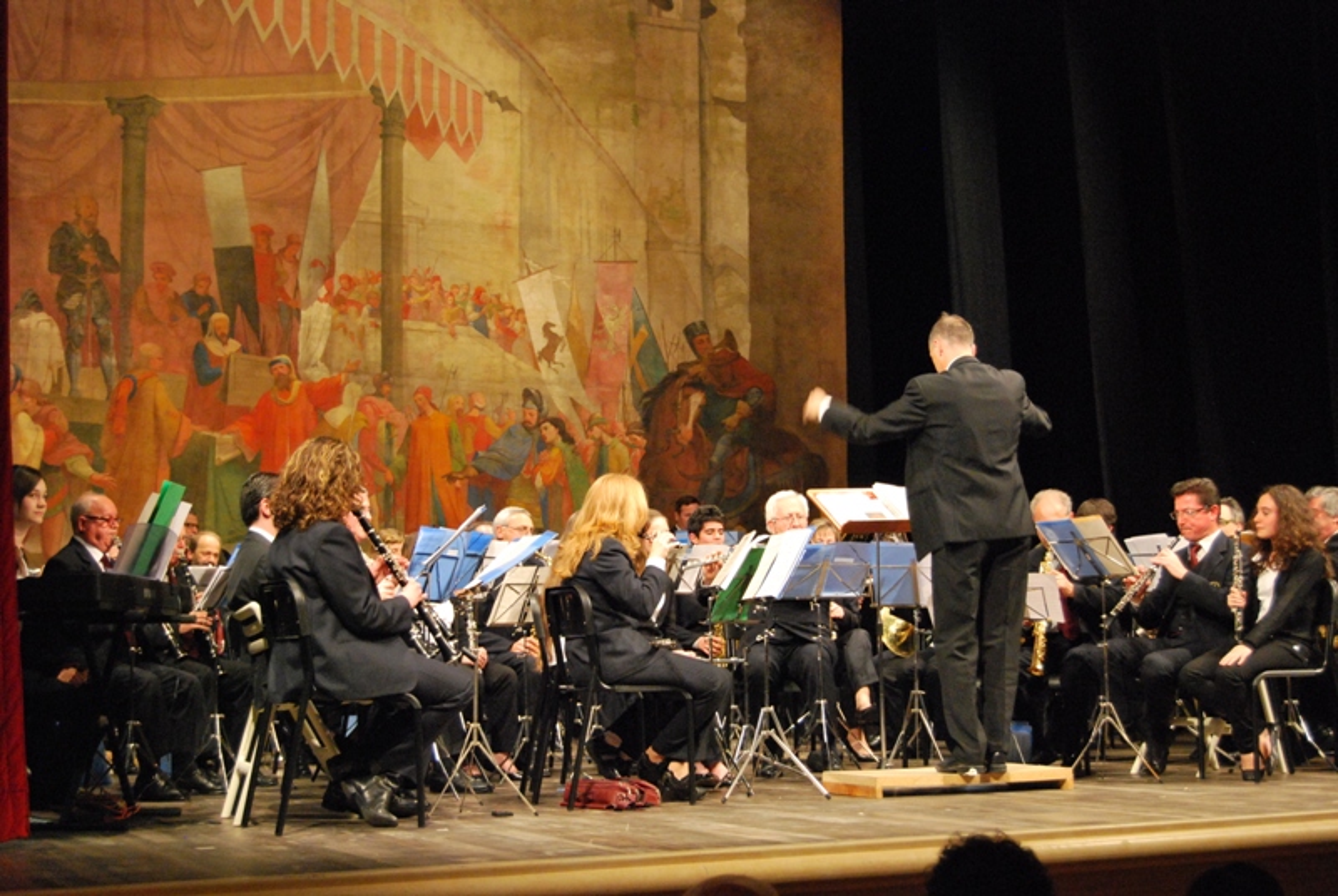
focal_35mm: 57
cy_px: 448
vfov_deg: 23.9
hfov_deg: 35.0
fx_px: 2122
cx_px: 669
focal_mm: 38
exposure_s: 1/30
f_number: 4.8
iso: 1400
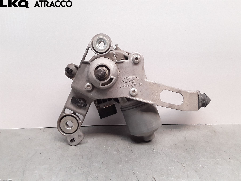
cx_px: 120
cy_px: 90
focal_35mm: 28
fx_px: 195
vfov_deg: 49.7
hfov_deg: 63.4
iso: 100
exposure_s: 1/100
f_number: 1.9
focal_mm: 2.91
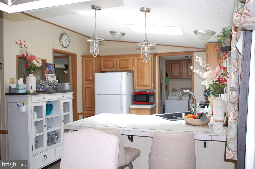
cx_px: 128
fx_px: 223
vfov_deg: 41.6
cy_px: 84
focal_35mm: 32
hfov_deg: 59.6
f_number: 3.8
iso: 400
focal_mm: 21
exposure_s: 1/60
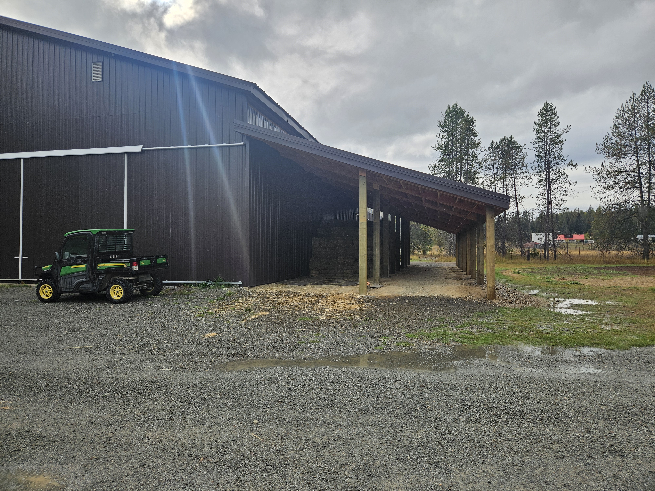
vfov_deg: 58.9
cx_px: 328
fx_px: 435
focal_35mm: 23
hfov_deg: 73.9
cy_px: 246
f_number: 1.8
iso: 32
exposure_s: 1/1563
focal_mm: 5.4
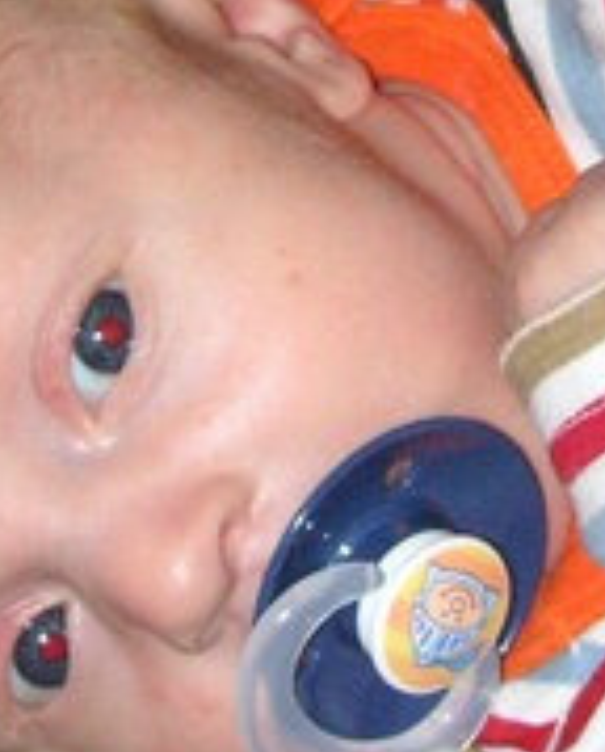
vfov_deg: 11.8
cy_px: -71
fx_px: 3591
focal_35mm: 161
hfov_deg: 9.6
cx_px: 336
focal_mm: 6.1
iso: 160
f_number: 2.8
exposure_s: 1/45
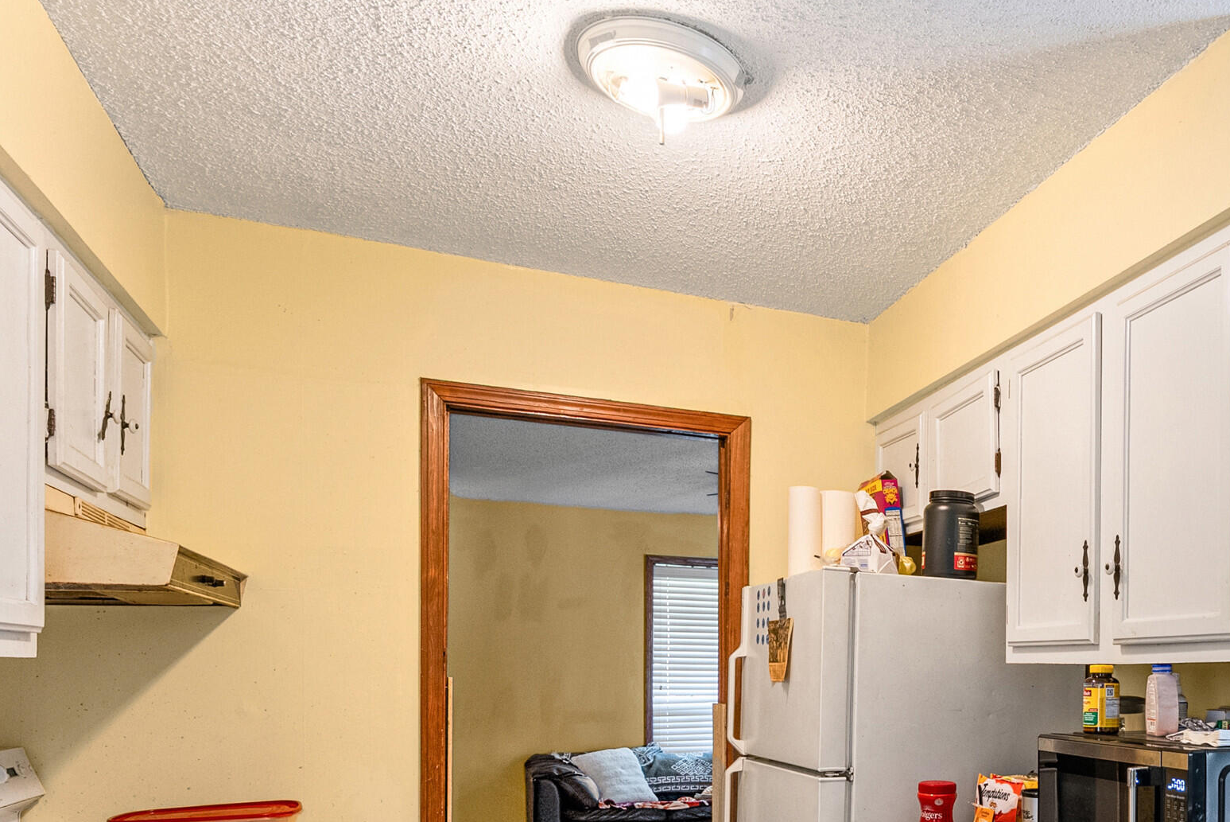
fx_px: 1025
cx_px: 1038
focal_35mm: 30
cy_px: 671
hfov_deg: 56.0
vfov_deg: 41.5
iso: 800
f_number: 9
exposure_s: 1/6
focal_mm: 16
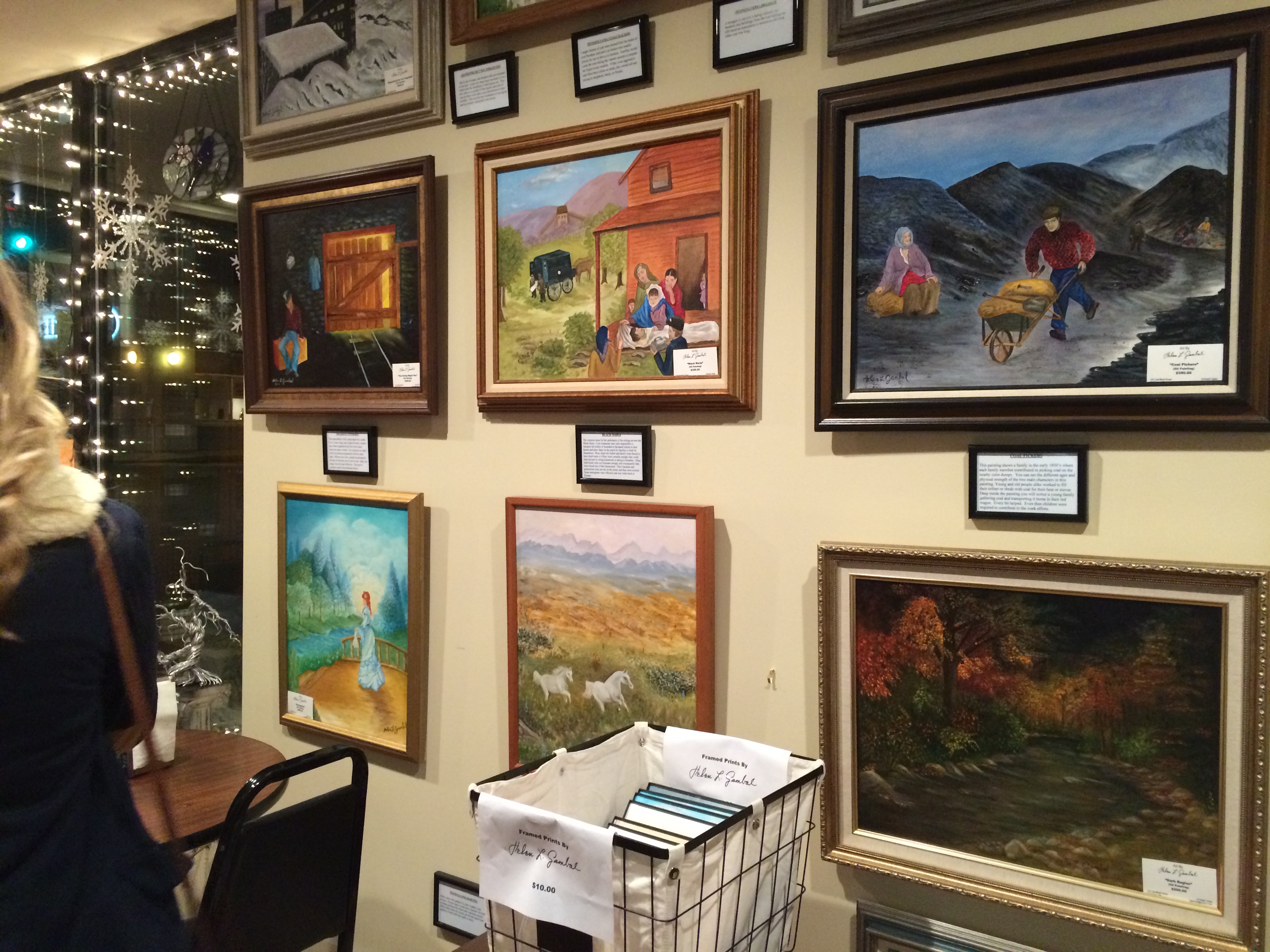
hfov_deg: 61.7
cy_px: 476
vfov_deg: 48.2
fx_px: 1064
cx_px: 635
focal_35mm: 29
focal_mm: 4.15
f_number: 2.2
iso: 320
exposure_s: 1/20
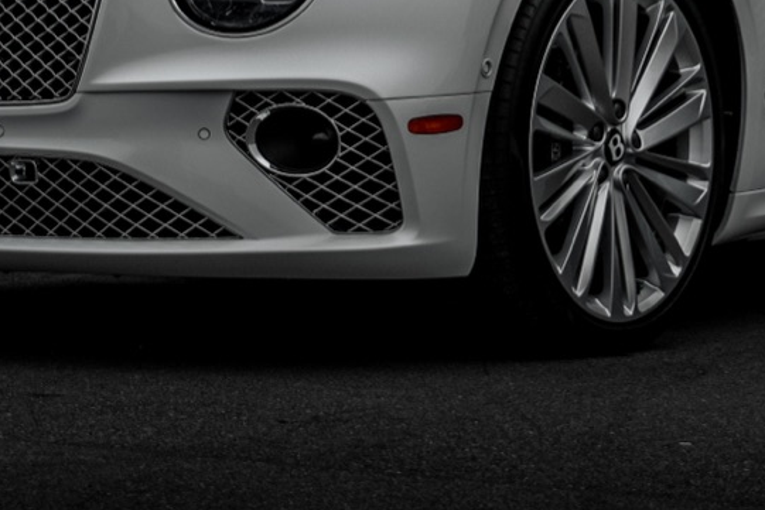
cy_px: -105
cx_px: 520
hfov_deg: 10.6
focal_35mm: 194
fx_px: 4123
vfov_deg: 7.0
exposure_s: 1/2000
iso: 125
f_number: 5.6
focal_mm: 50
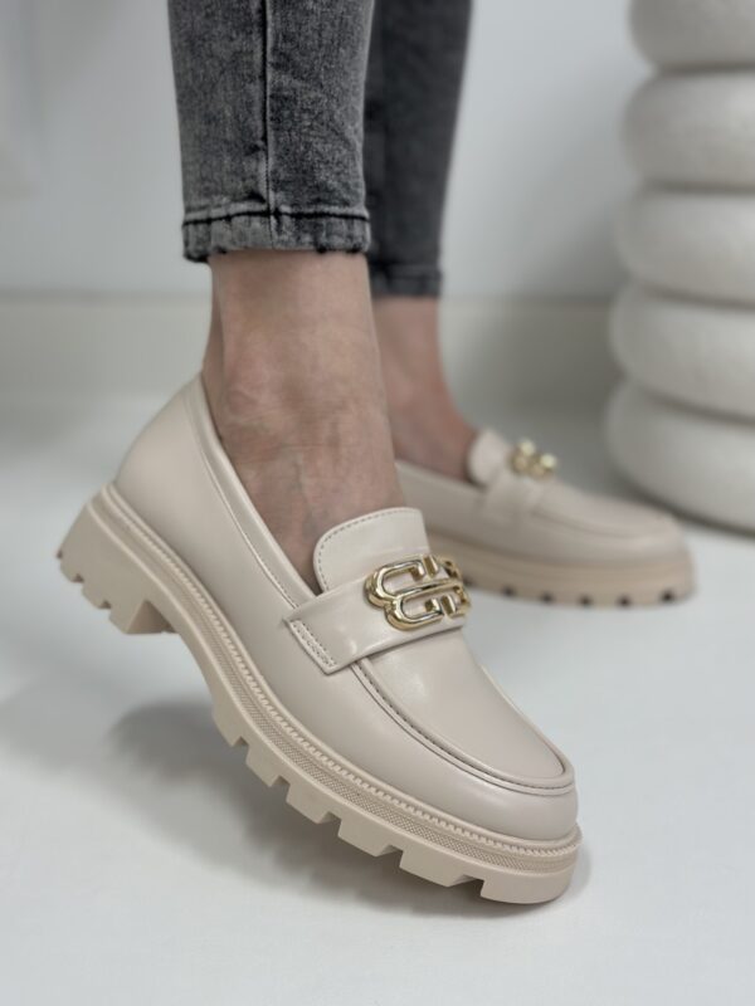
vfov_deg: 39.7
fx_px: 1396
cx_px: 378
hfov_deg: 30.3
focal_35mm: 48
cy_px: 503
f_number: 1.78
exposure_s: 1/100
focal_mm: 6.86
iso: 125
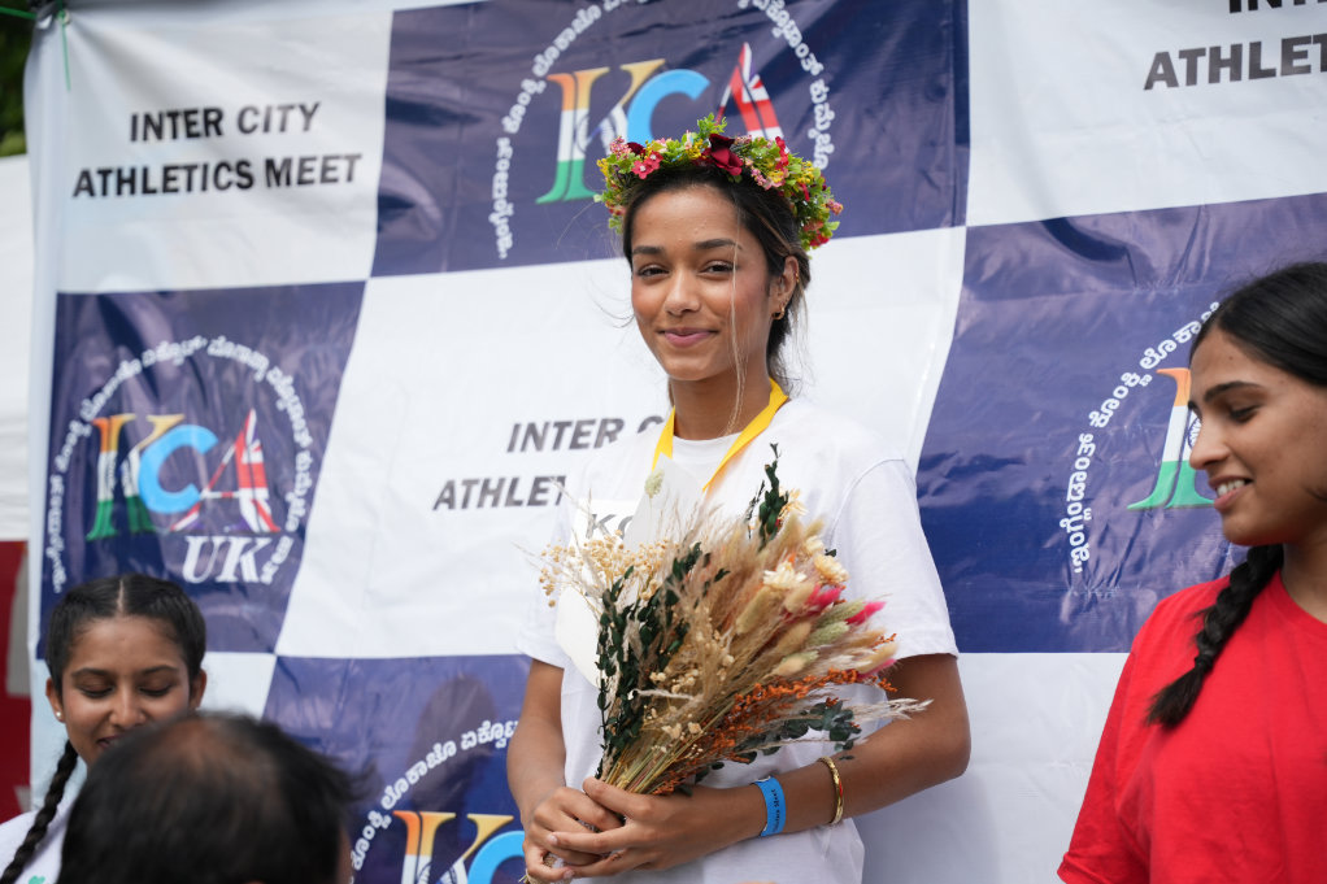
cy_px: 442
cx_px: 664
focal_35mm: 63
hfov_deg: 31.7
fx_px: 2336
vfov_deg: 21.4
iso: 250
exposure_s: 1/3200
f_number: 2.8
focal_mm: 63.4
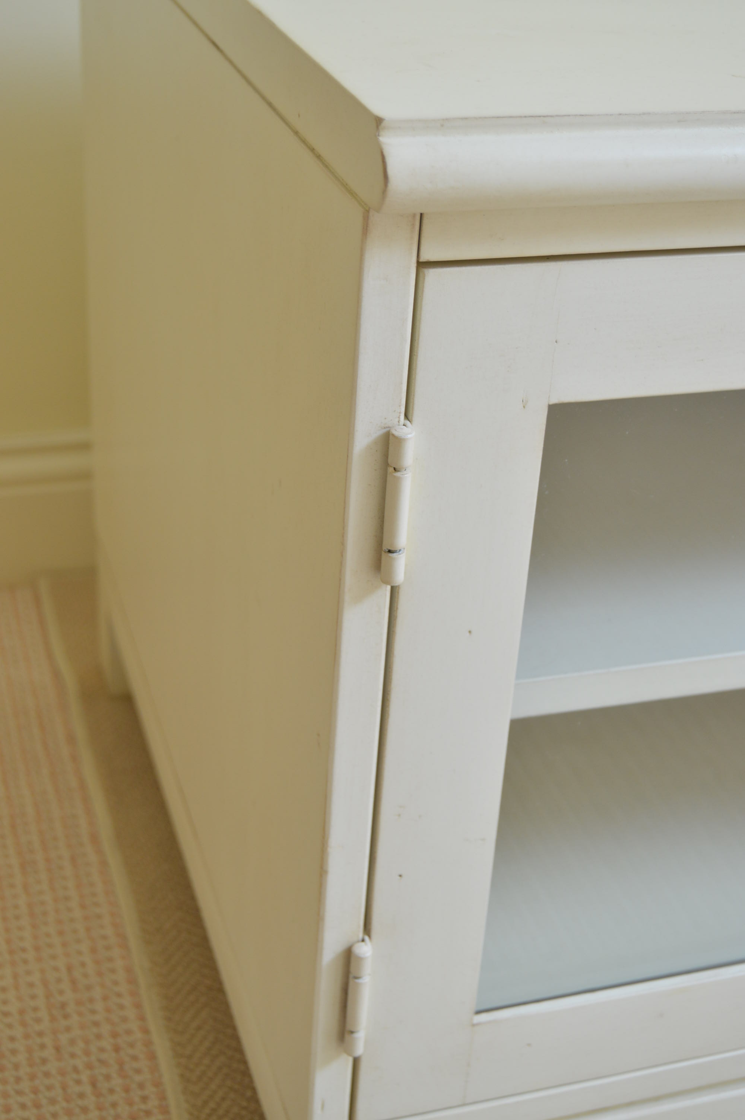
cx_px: 372
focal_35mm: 52
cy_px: 560
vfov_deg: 37.9
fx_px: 1633
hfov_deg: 25.7
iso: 400
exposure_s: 1/80
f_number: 5
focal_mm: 35
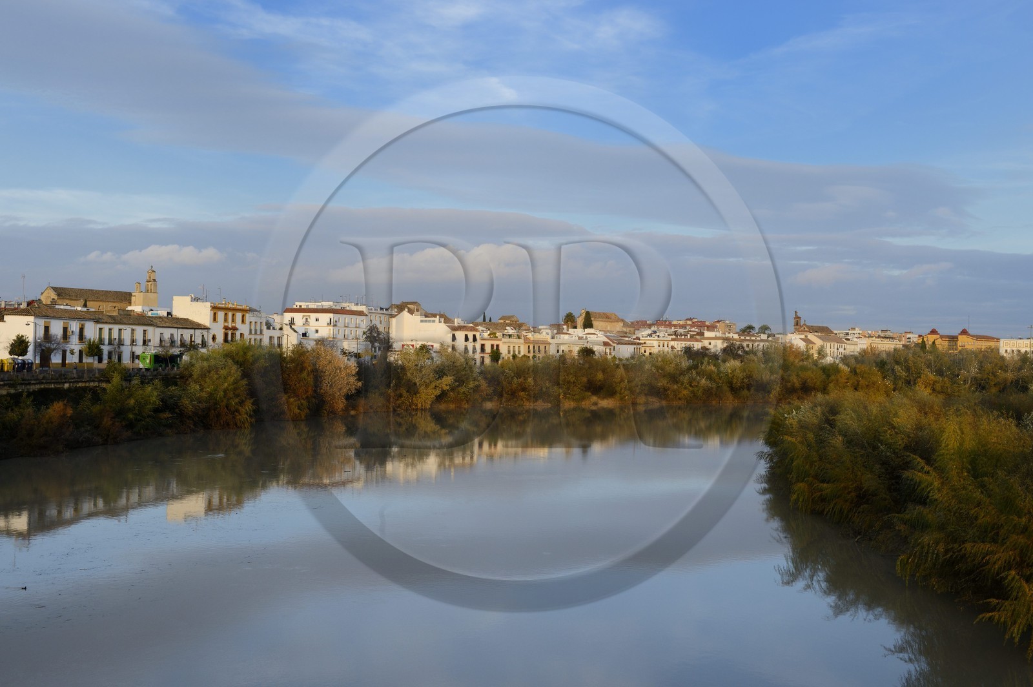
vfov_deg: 35.0
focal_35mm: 38
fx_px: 1089
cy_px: 344
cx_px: 516
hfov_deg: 50.7
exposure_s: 1/160
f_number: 10
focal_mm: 38
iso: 400
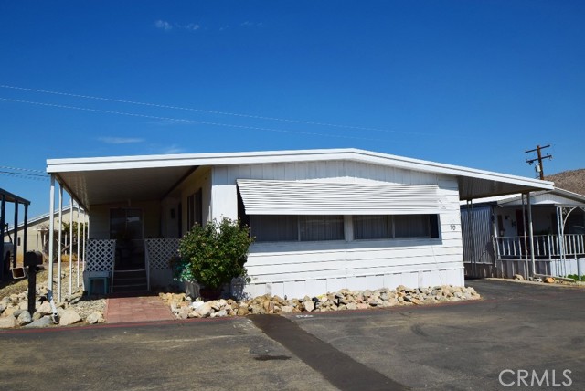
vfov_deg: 50.5
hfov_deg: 70.4
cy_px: 196
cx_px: 292
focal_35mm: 26
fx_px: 415
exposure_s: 1/640
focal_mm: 17
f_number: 11
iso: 200
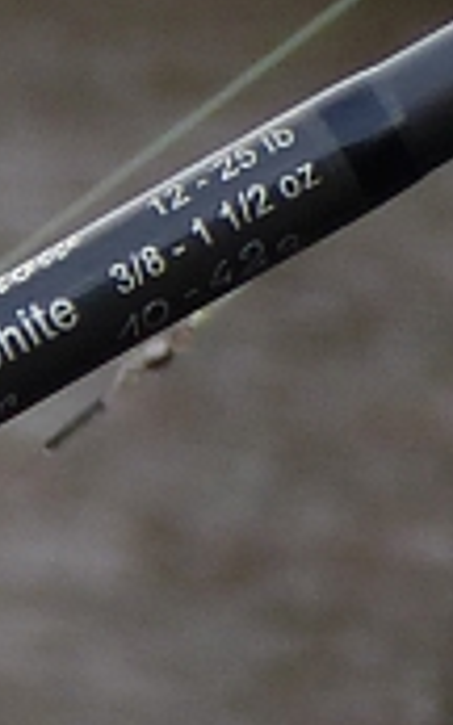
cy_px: 1576
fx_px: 20027
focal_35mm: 1013
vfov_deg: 2.1
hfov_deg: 1.3
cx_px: -1686
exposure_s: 1/100
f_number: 2.8
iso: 100
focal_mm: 22.6
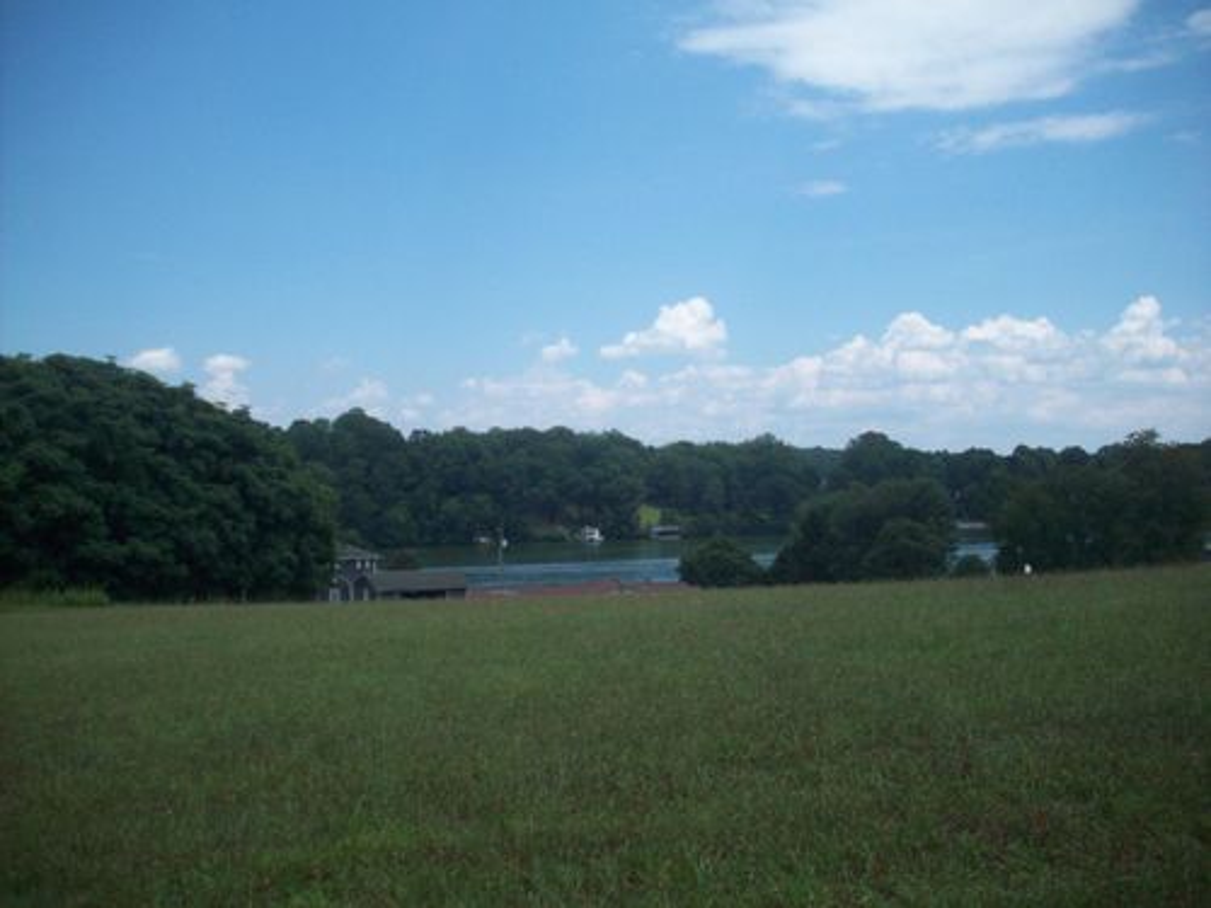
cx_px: 606
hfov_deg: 50.1
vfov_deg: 38.7
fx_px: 1294
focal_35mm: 37
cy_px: 454
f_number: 5.6
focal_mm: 6.2
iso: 80
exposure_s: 1/454
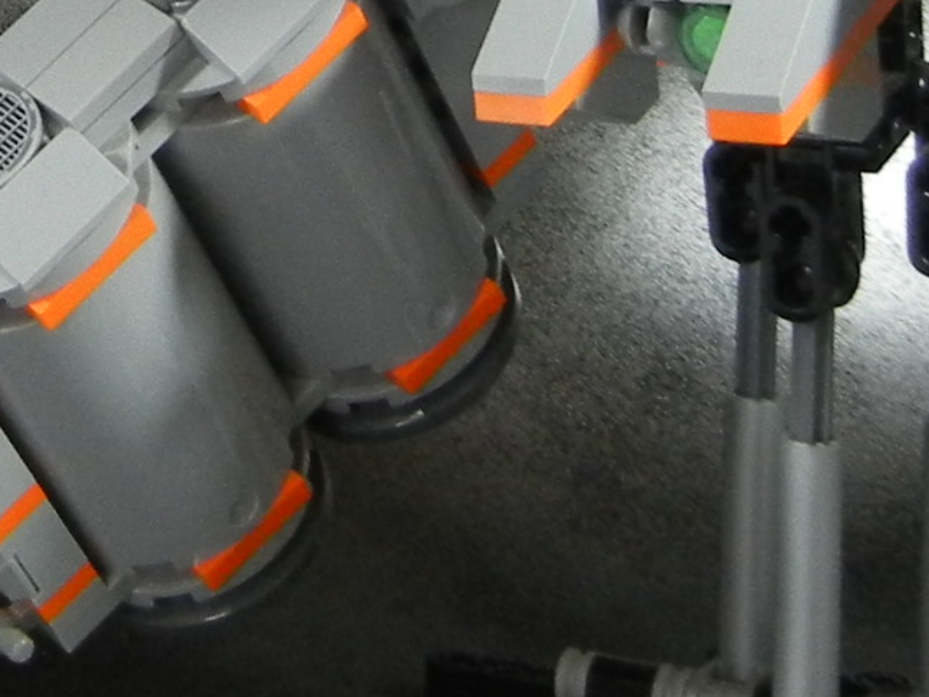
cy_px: -321
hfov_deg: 12.7
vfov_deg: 9.6
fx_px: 4052
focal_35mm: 151
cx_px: -251
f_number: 3.5
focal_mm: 5.4
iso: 400
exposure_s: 1/53.6
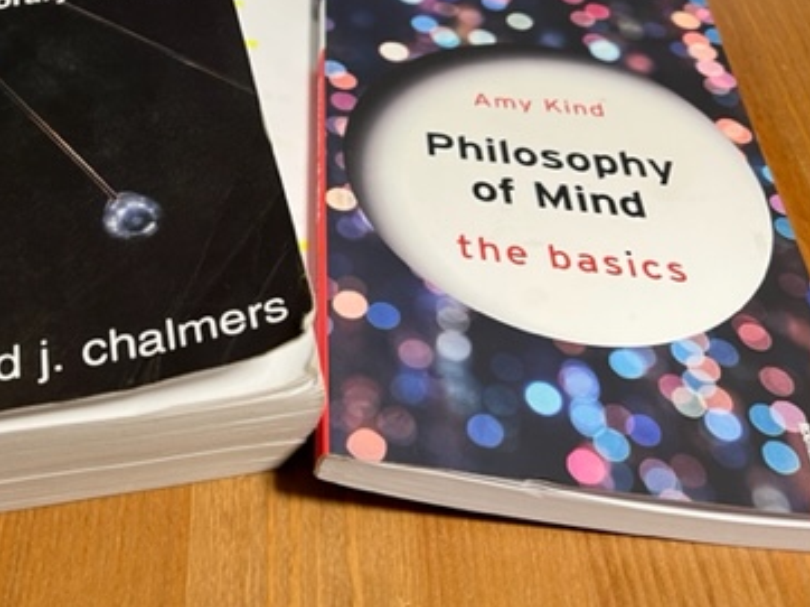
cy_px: 166
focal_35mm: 46
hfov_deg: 40.0
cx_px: 195
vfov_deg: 31.0
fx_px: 1076
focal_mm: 5.7
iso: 125
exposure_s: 1/60
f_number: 1.5
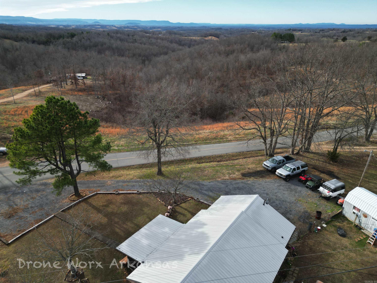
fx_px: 261
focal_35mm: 24
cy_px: 142
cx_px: 188
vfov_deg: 56.8
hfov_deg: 71.6
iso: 200
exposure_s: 1/1250
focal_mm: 6.72
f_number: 1.7
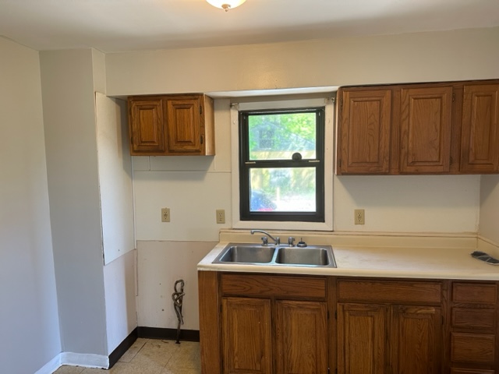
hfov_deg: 71.6
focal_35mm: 24
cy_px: 187
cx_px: 250
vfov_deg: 56.8
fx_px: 346
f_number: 1.78
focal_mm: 6.86
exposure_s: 1/121
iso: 160
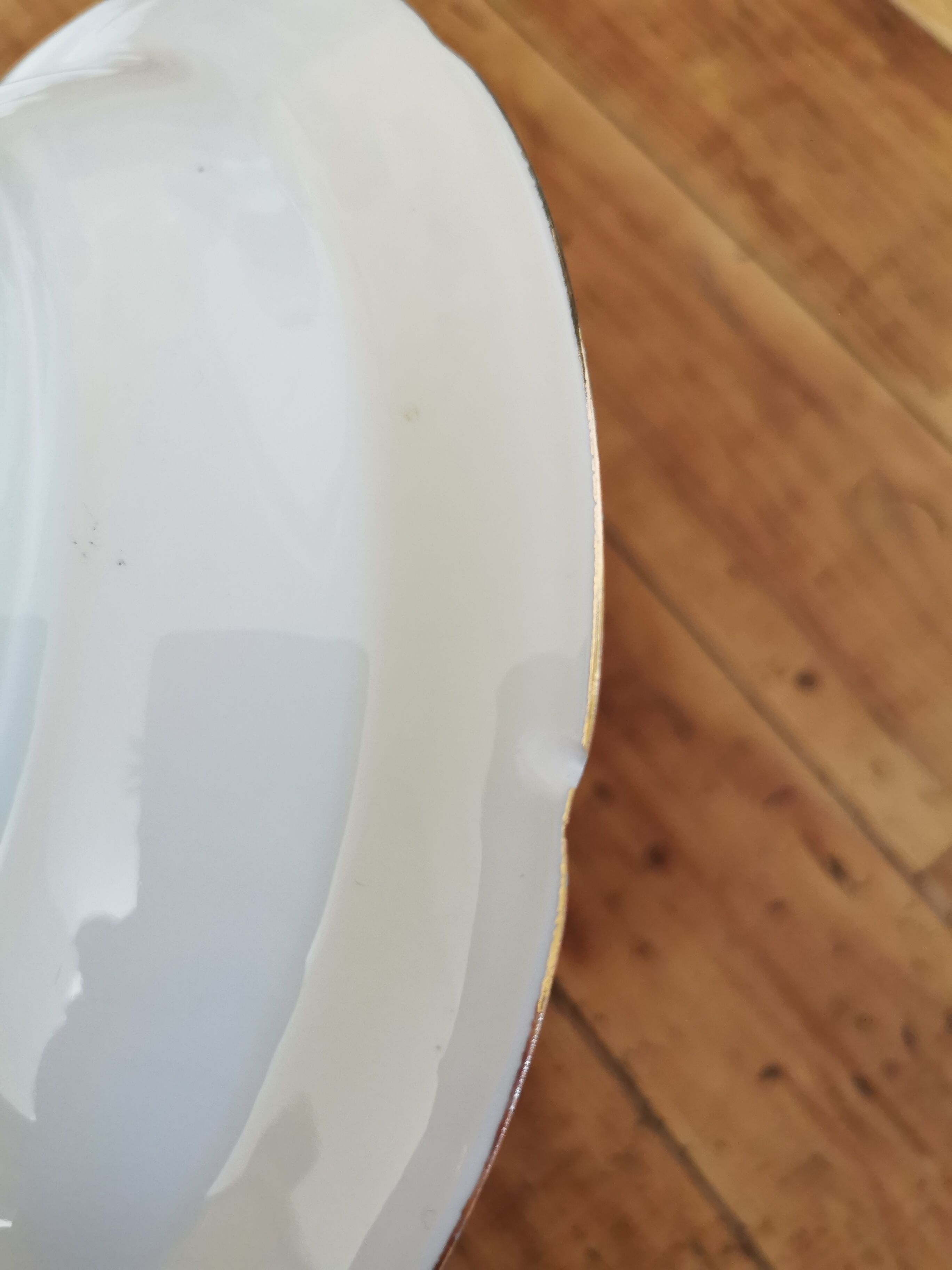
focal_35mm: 27
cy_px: 635
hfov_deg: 51.4
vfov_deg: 65.3
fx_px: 990
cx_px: 476
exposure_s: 1/50
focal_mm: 5.58
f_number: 1.8
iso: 250
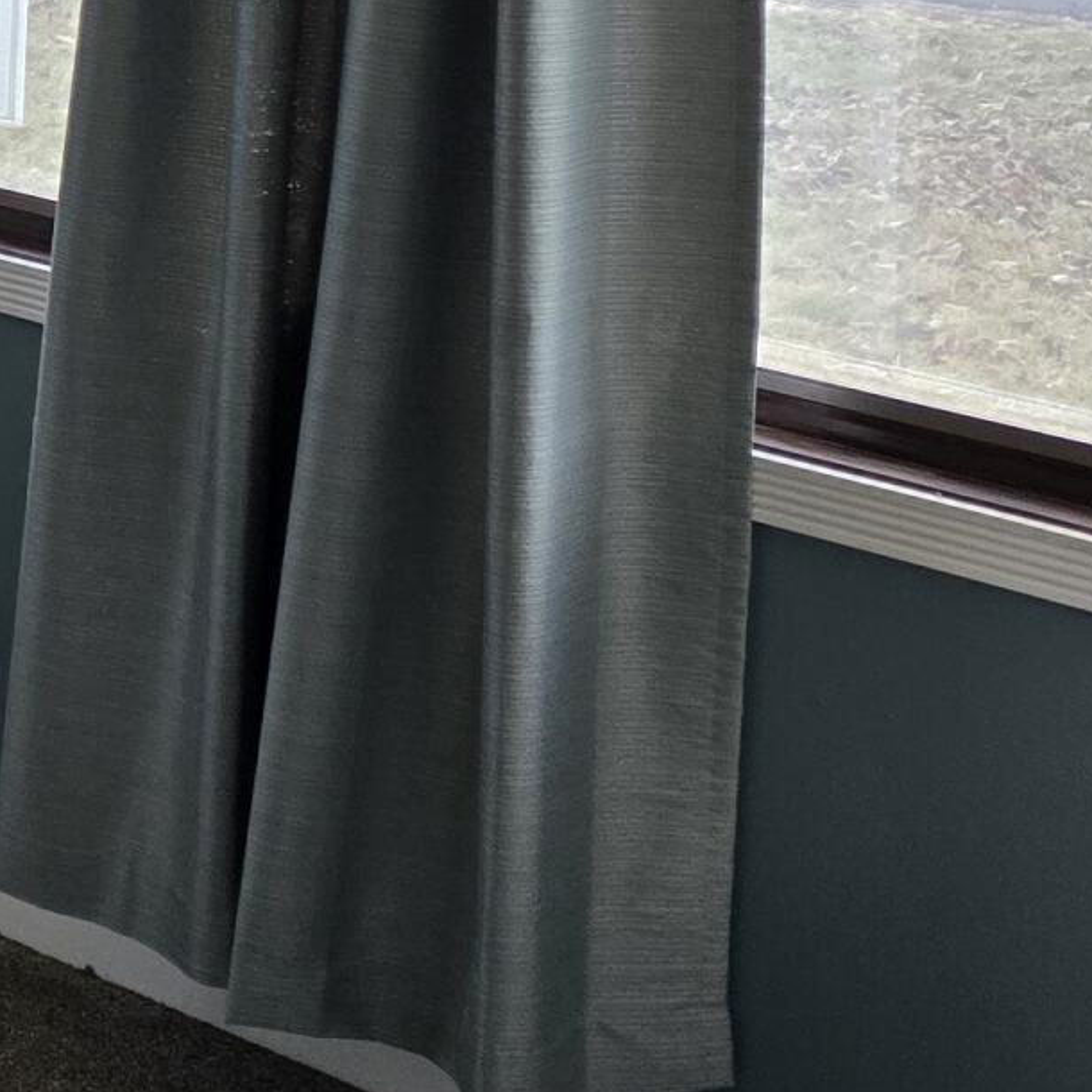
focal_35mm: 100
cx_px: -784
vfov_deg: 16.9
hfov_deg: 15.3
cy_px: -84
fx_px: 3569
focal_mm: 6.3
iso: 160
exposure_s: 1/180
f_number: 1.7
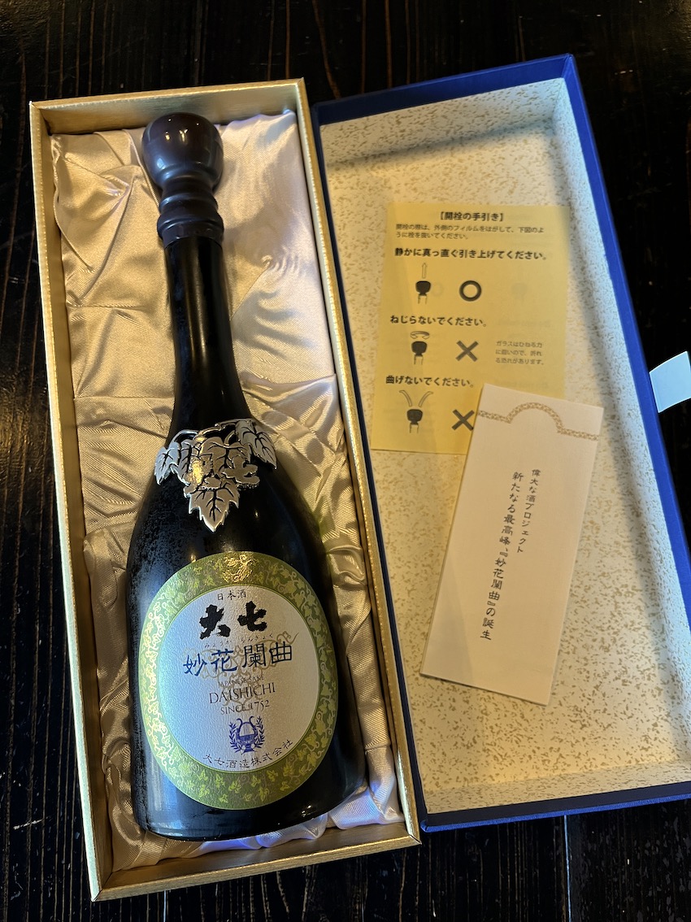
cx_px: 346
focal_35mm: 26
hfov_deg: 53.0
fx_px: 692
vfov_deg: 67.3
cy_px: 461
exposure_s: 1/50
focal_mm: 5.1
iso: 100
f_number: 1.6
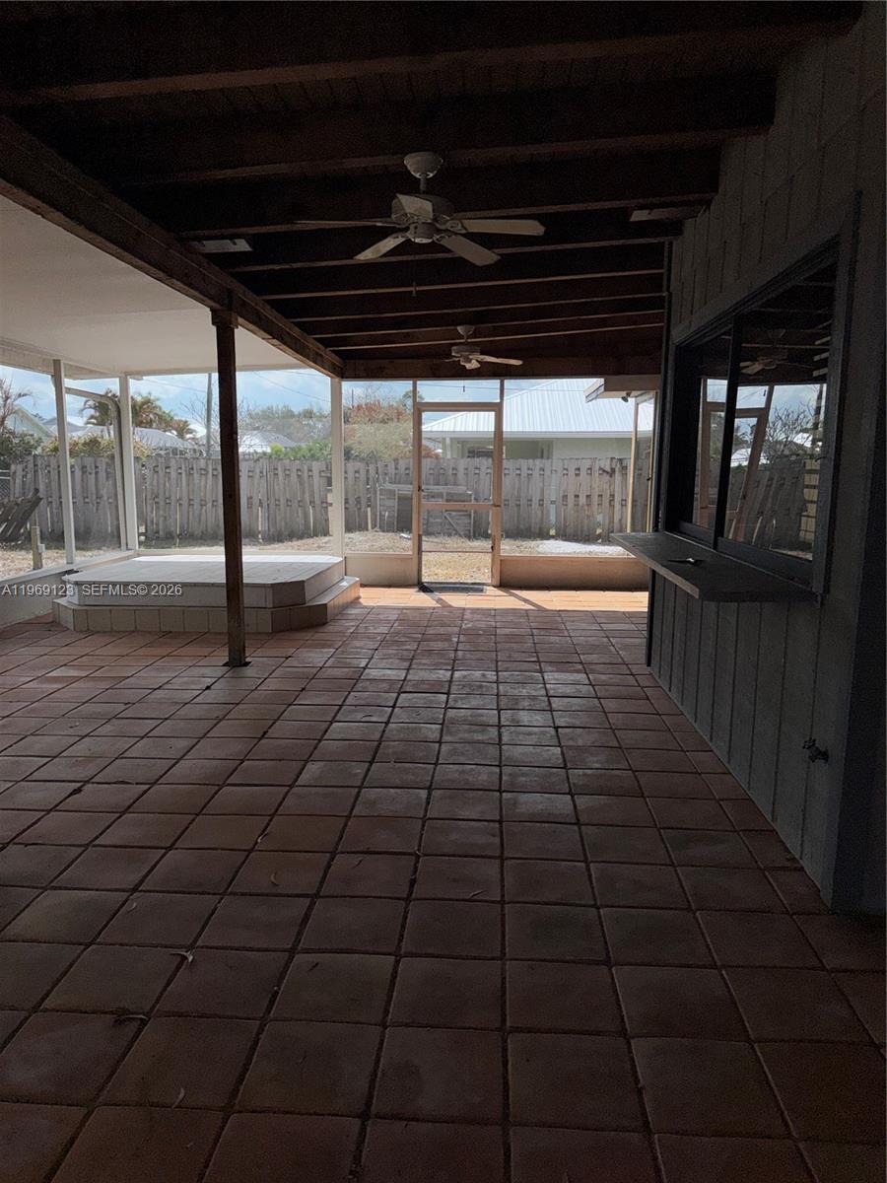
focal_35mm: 24
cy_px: 592
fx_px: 820
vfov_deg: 71.6
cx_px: 444
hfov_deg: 56.8
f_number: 1.78
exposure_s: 1/7092
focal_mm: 6.76
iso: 50
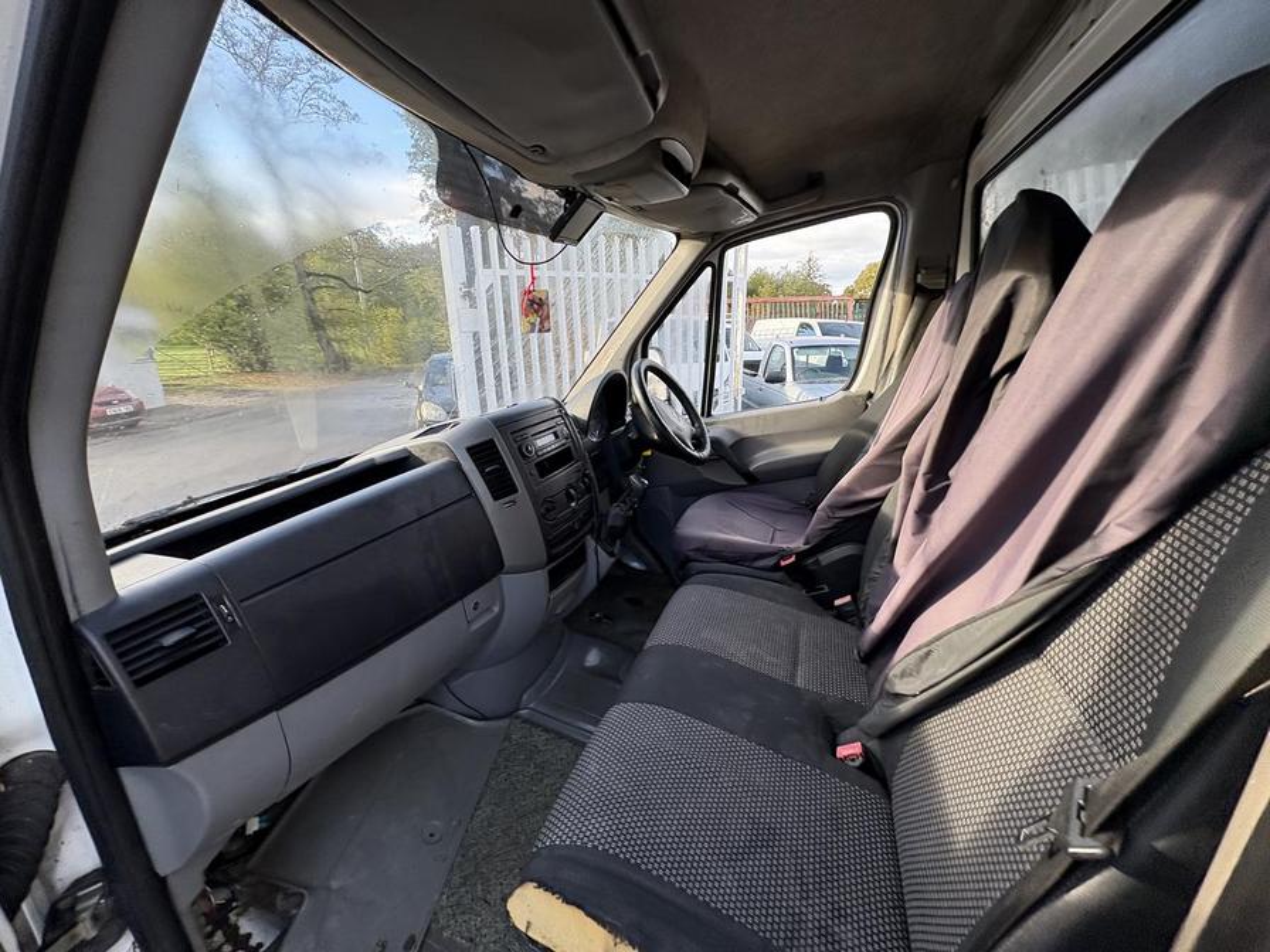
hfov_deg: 102.1
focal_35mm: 14
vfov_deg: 85.7
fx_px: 514
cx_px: 635
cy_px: 476
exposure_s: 1/163
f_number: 2.2
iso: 64
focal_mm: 2.22
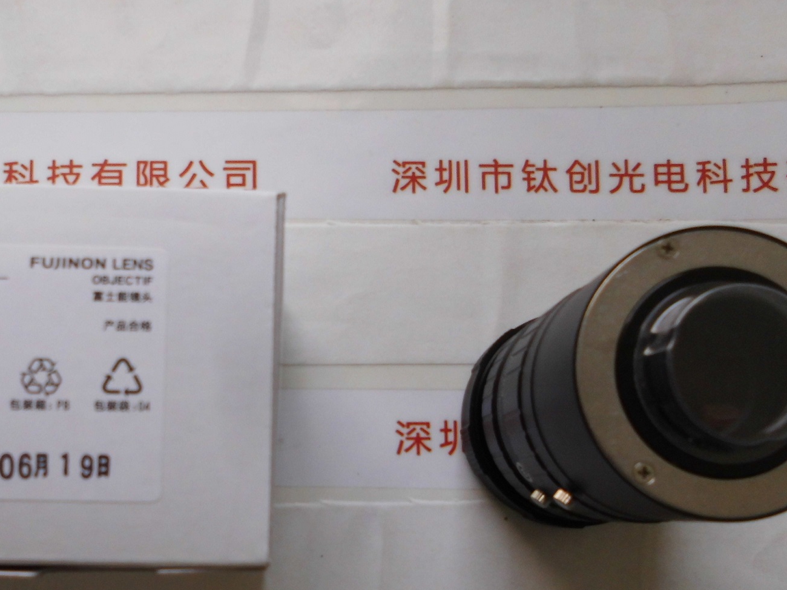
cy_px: 430
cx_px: 285
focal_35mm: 40
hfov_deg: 46.3
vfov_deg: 35.3
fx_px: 909
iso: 100
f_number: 3.2
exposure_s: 1/165
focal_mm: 4.6
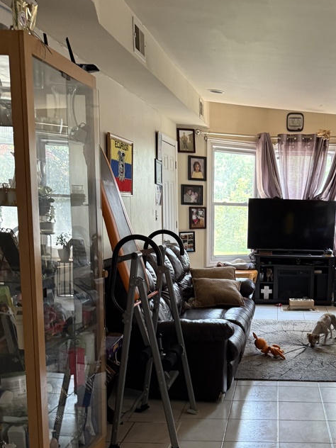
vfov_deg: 45.0
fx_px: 531
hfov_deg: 34.1
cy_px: 305
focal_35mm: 41
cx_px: 270
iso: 320
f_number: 1.78
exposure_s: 1/60
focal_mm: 6.76
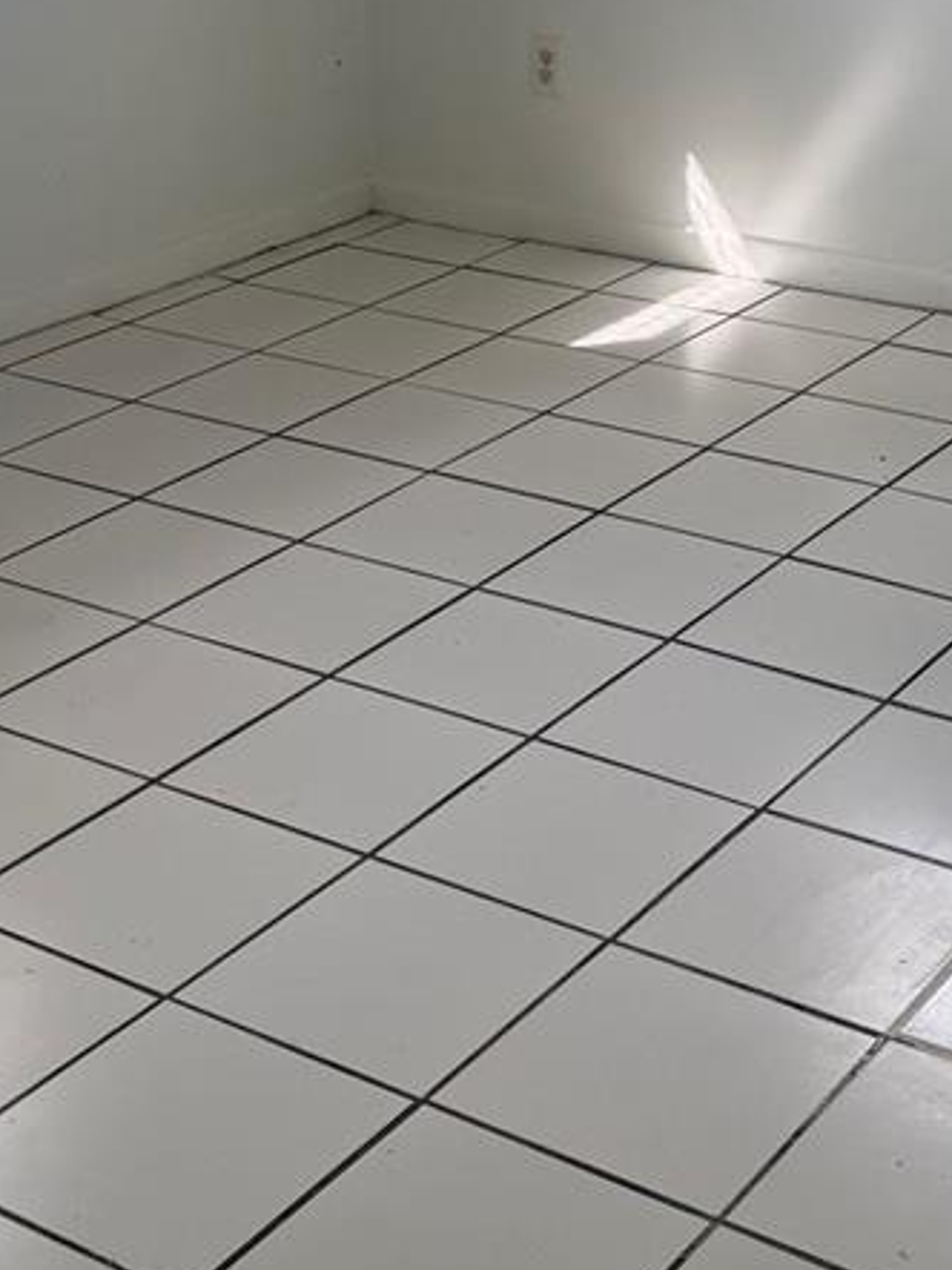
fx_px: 2385
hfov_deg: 22.5
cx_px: 622
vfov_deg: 29.1
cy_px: 232
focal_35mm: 65
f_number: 1.78
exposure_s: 1/177
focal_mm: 6.76
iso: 80
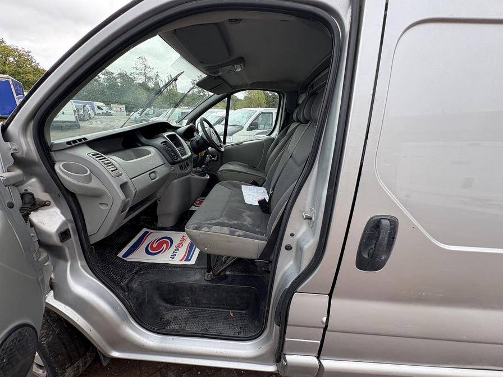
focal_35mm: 14
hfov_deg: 102.1
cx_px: 252
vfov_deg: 85.7
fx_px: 203
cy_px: 188
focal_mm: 2.22
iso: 40
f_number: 2.2
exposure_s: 1/146
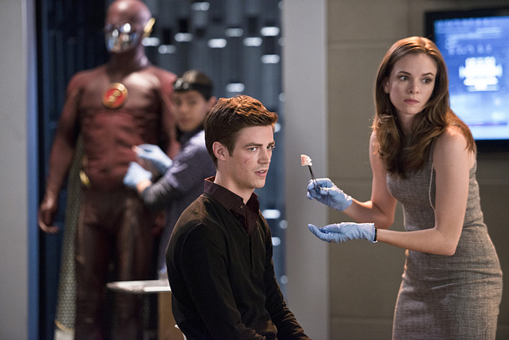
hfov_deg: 12.8
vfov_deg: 8.6
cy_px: 170
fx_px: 2262
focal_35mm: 160
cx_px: 254
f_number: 2.8
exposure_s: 1/100
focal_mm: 160
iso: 2500
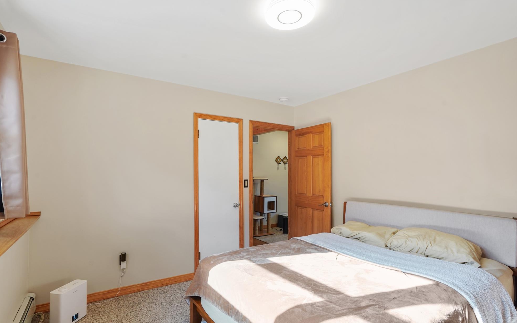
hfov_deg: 94.3
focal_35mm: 17
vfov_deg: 68.0
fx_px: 240
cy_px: 166
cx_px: 248
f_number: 9
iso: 400
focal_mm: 16
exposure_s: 1/15
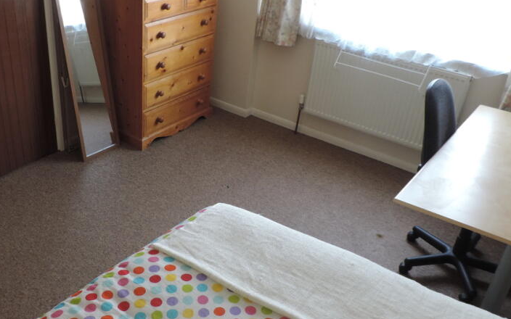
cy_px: 178
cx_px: 179
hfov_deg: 52.0
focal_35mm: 37
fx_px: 515
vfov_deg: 34.4
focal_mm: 4.3
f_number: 3
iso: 320
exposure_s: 1/30
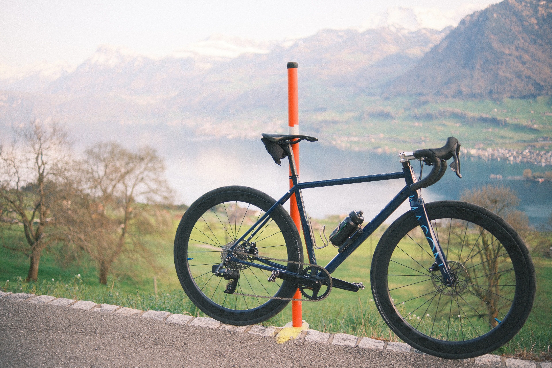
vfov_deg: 37.9
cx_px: 276
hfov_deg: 54.4
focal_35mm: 35
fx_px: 537
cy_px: 184
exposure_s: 1/2200
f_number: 1.4
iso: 500
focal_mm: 23
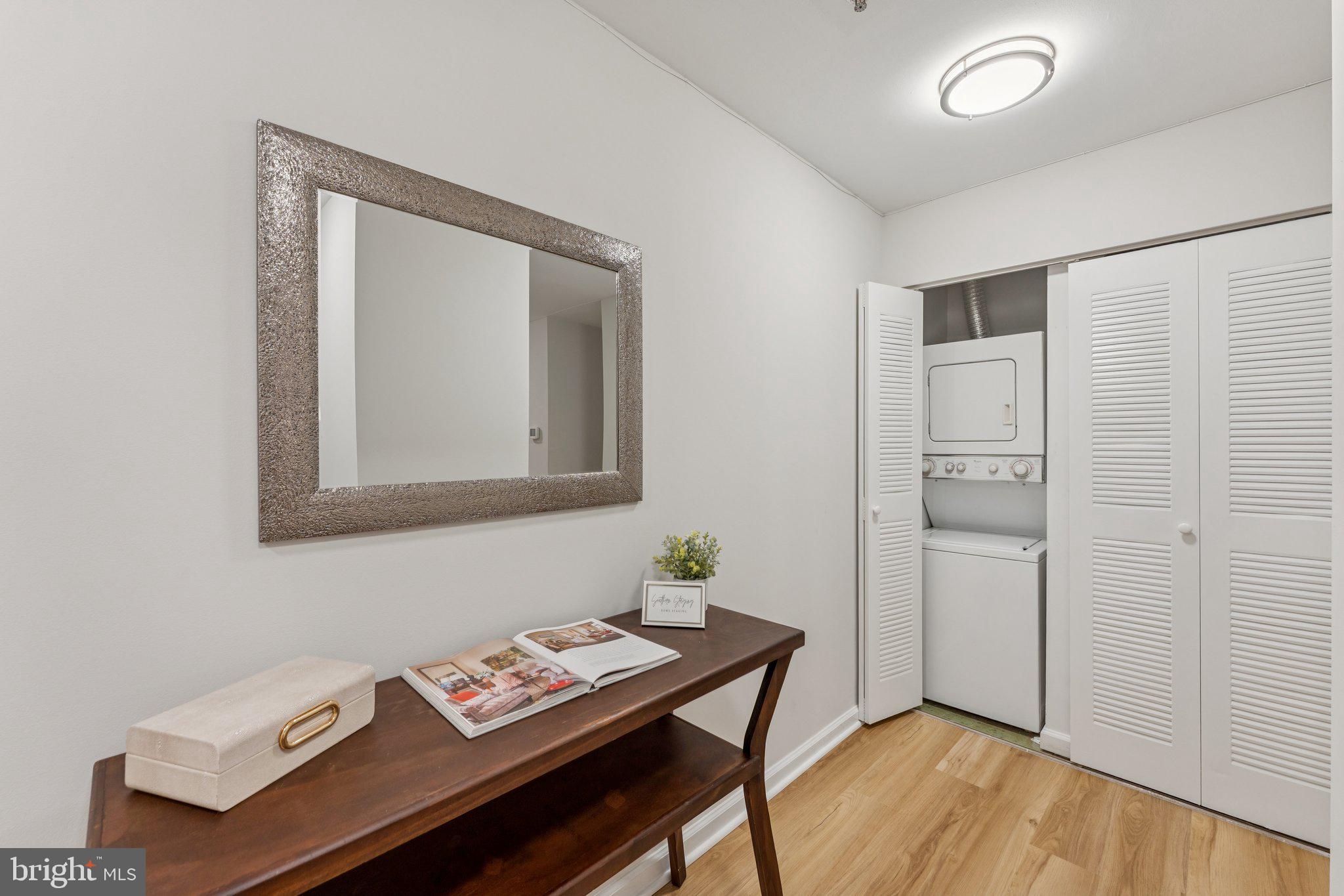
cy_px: 448
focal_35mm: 14
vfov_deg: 81.2
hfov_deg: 104.3
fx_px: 523
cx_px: 672
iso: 200
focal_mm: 14
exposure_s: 1/6
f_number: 8
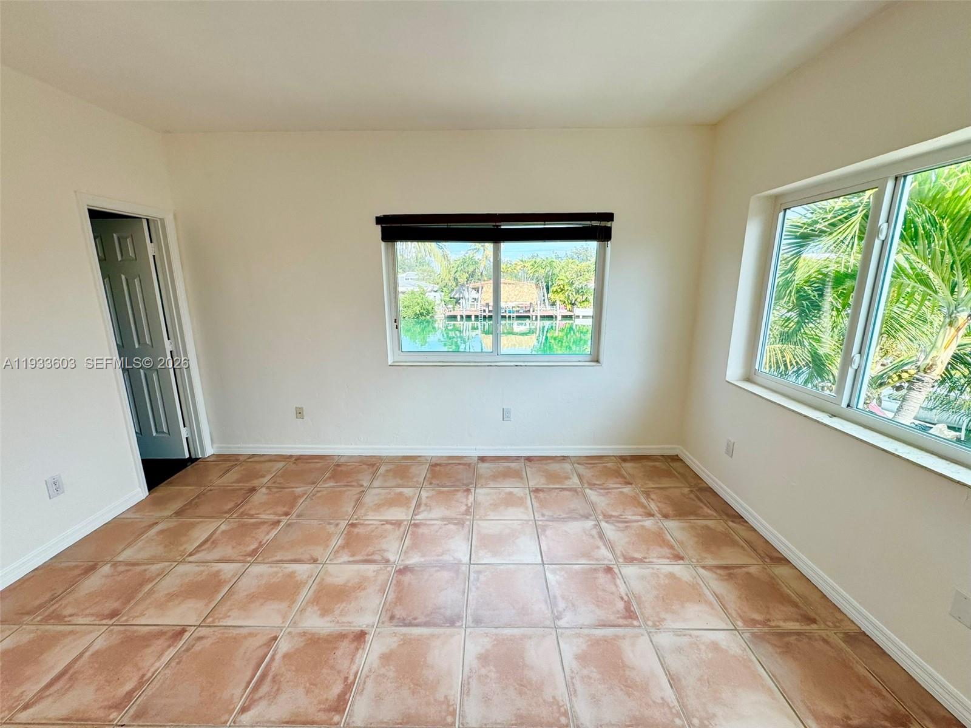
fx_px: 393
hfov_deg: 102.1
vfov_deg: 85.7
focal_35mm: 14
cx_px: 486
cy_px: 364
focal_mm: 2.22
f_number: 2.2
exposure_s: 1/309
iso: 40
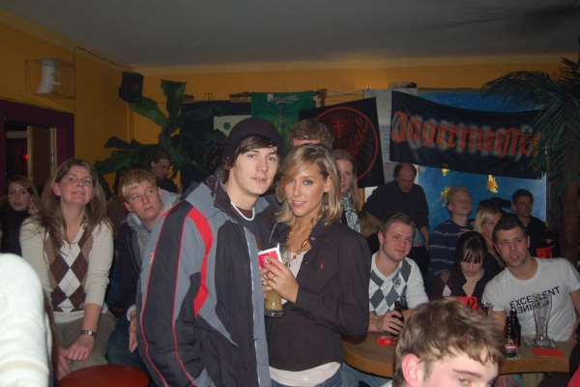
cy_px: 194
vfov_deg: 40.0
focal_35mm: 33
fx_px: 532
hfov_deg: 57.2
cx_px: 290
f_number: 3.8
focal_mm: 22
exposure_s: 1/60
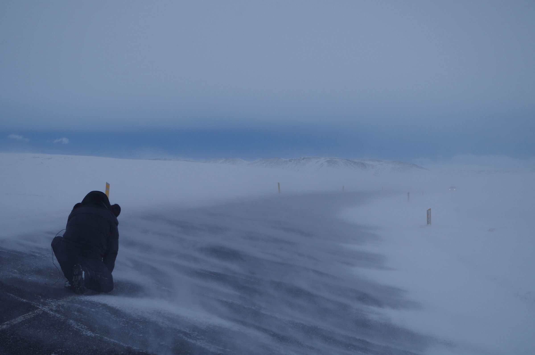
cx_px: 268
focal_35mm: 82
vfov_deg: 16.6
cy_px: 178
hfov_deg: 24.8
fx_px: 1216
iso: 100
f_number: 7.1
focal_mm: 55
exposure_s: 1/200
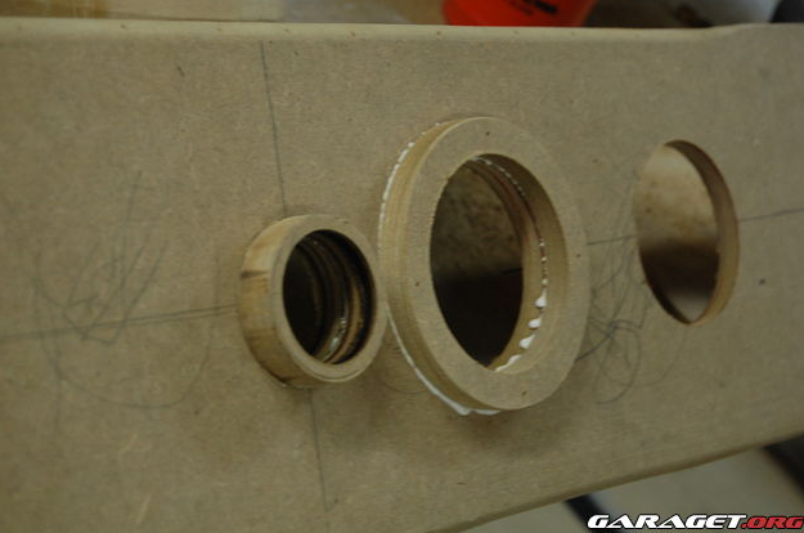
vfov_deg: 16.1
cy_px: 261
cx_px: 396
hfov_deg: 24.1
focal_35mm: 85
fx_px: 1884
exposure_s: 1/10
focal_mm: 55
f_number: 5.6
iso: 800
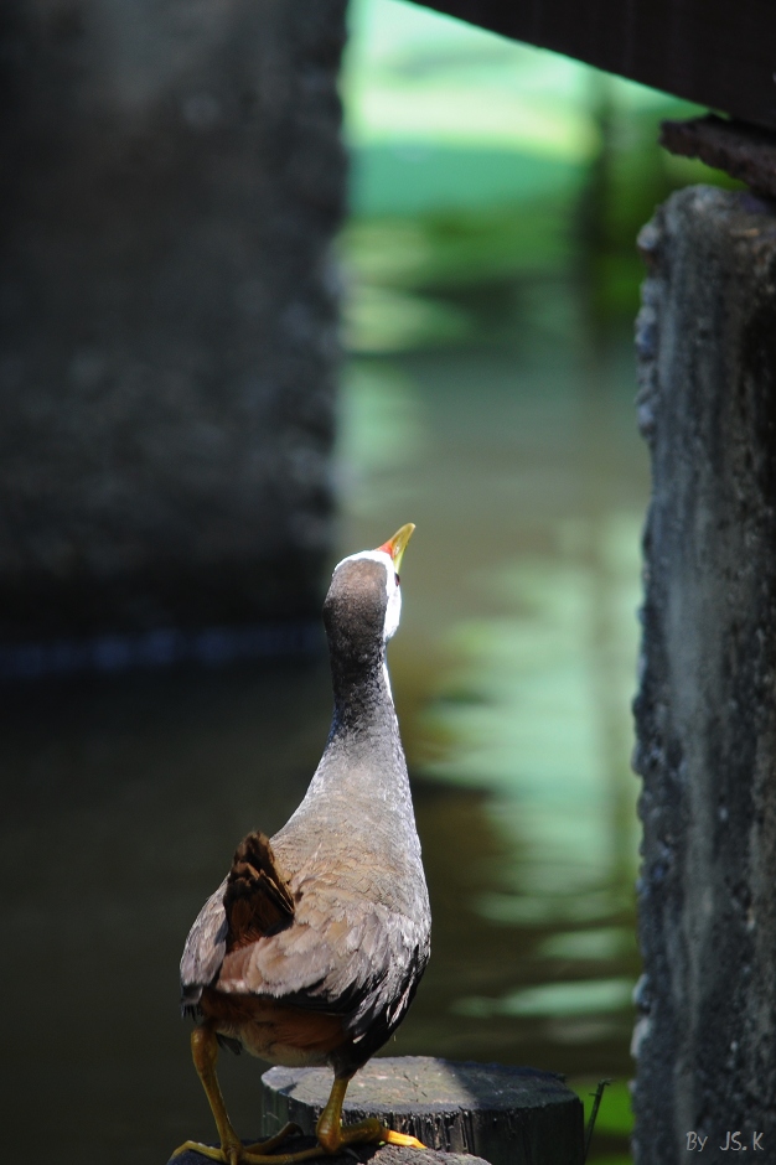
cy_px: 582
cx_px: 388
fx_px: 14560
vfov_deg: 4.6
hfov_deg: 3.1
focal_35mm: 450
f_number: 6.3
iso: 200
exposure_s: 1/200
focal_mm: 300
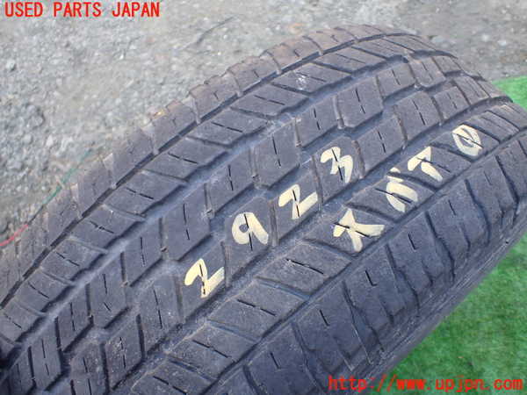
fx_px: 457
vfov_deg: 46.8
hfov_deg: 60.0
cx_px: 264
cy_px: 198
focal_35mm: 30
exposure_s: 1/160
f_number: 2.3
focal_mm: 5.4
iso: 100
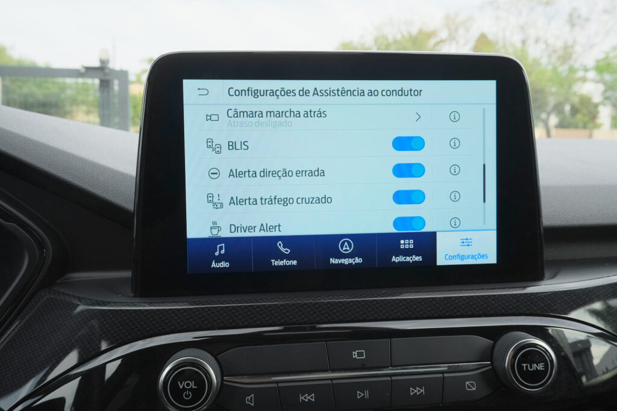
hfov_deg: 61.9
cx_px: 308
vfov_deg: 43.6
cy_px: 206
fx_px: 514
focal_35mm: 30
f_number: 9
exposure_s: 1/320
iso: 2000
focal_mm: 20.3
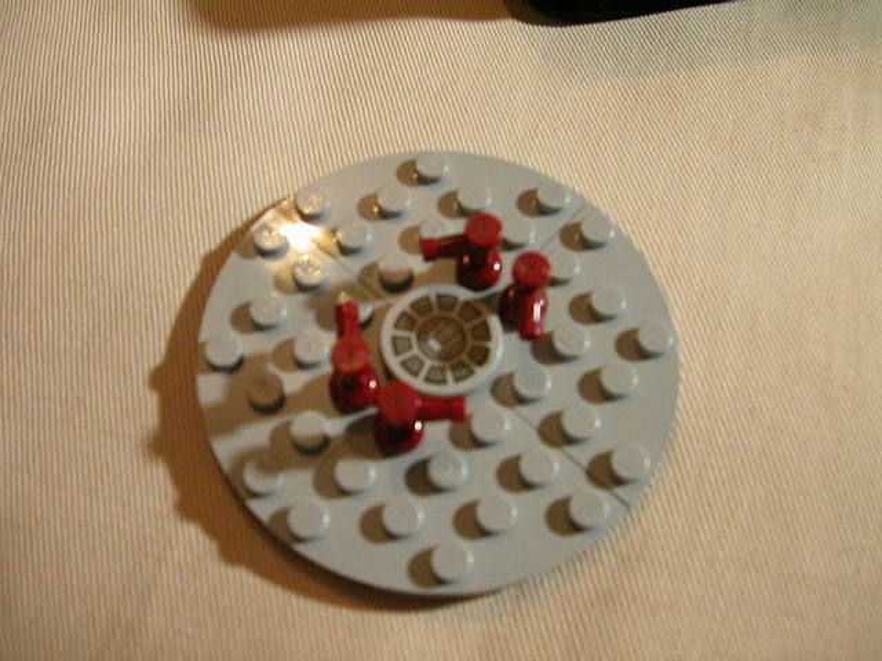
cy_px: 330
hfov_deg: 50.1
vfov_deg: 38.7
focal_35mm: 37
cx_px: 441
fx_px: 943
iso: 400
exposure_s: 1/17.2
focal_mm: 5.6
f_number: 2.7
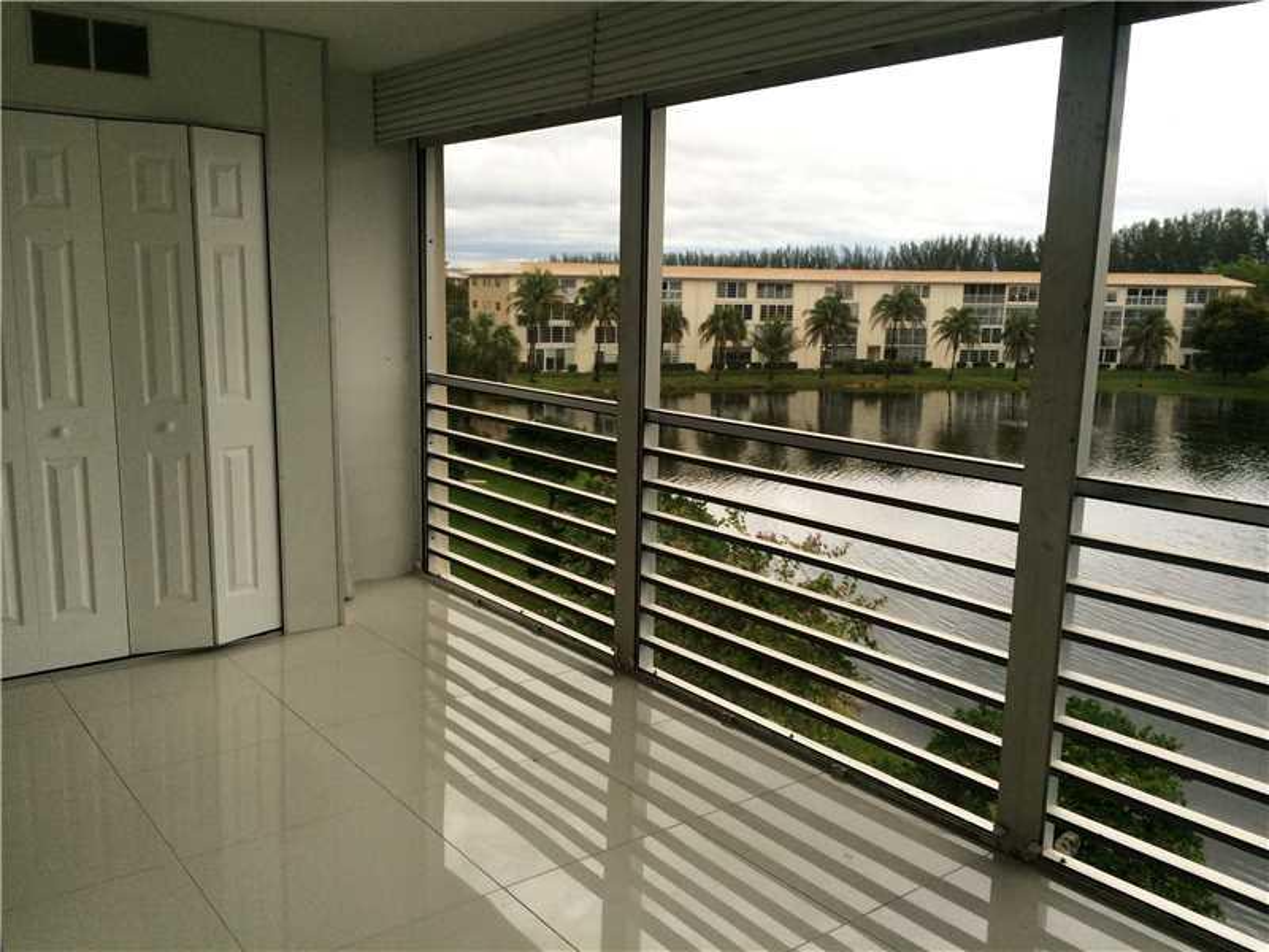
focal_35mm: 29
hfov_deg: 61.7
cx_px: 634
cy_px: 476
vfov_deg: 48.2
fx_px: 1063
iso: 50
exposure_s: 1/120
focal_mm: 4.15
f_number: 2.2
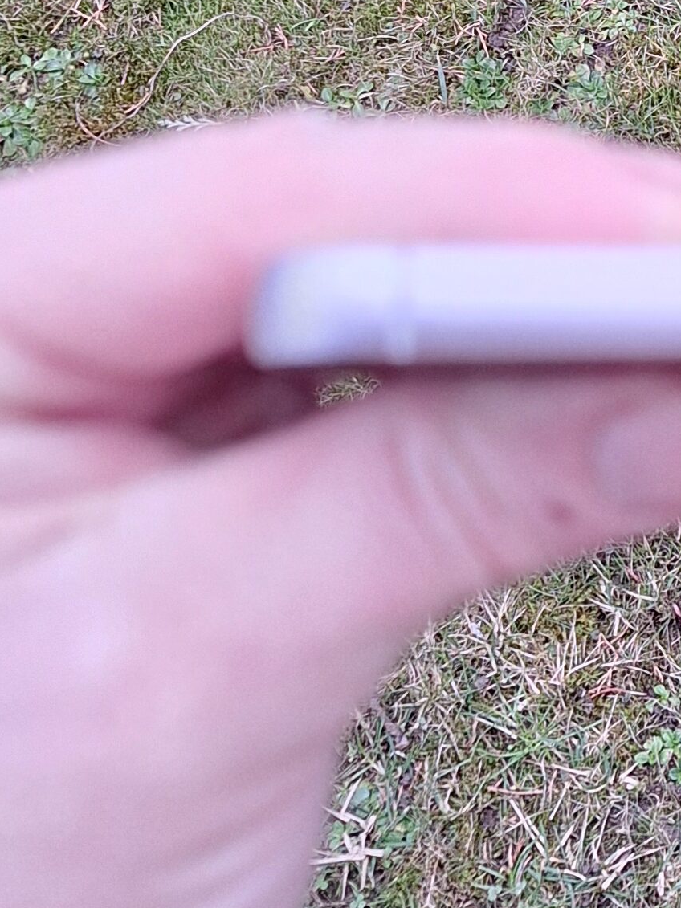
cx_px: 1060
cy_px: 35
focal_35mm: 83
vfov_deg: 22.8
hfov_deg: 16.1
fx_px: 2178
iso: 80
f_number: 1.8
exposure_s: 1/100
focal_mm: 5.54
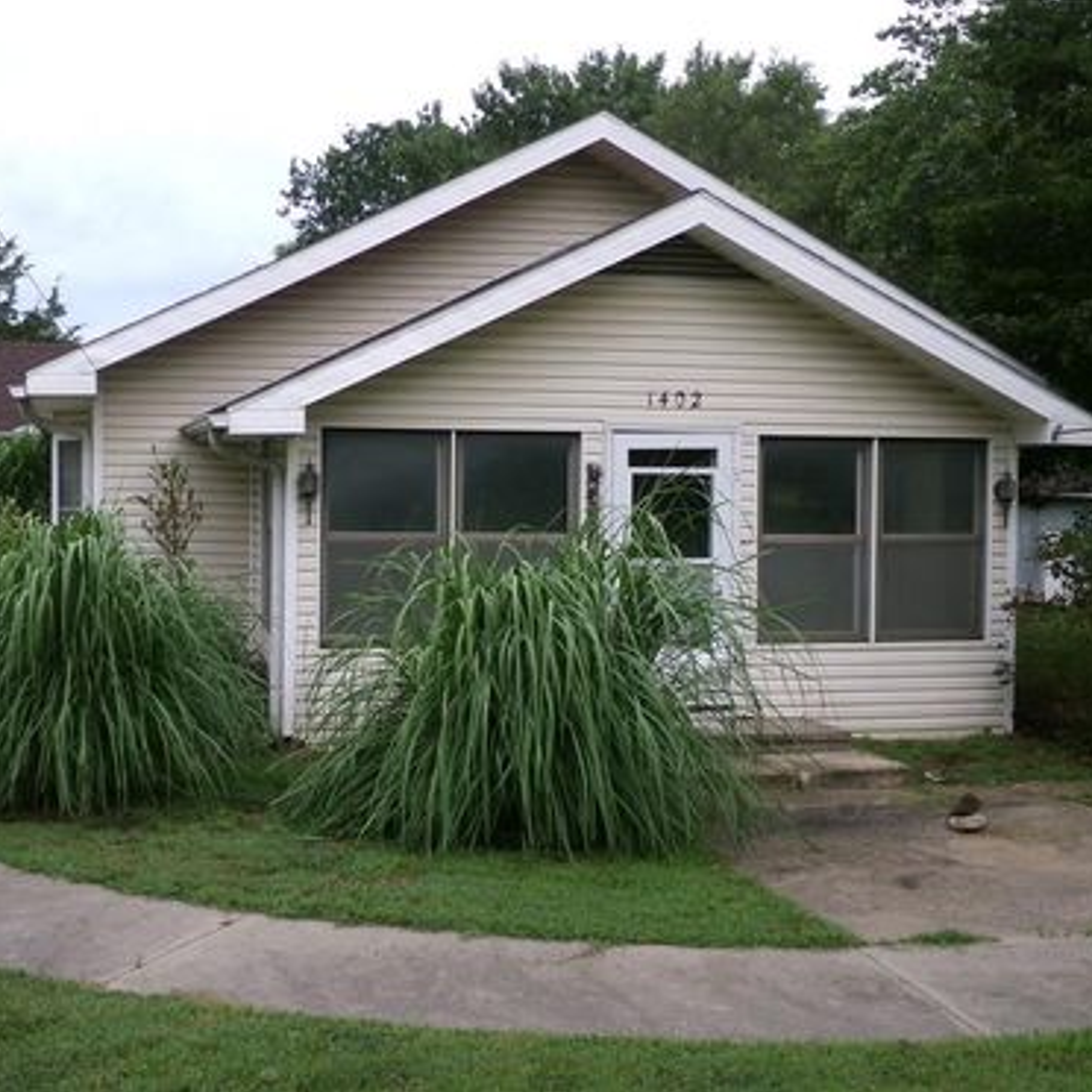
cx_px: 481
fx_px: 1570
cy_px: 545
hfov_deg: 38.3
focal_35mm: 44
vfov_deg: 38.3
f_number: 4
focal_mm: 6.6
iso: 100
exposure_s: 1/70
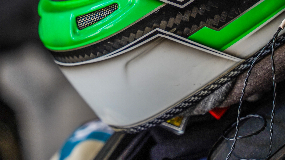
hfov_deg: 9.6
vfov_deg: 5.4
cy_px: -32
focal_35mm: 225
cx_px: 142
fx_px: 1700
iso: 640
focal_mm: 143
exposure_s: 1/160
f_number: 5
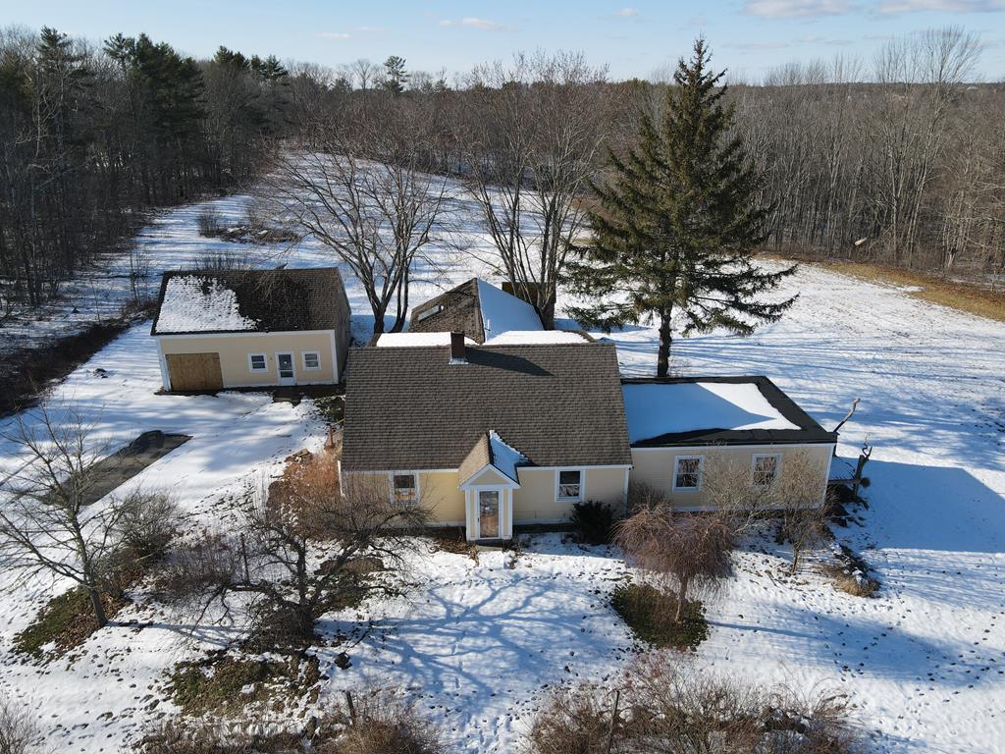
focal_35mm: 24
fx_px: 697
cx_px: 502
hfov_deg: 71.6
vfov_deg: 56.8
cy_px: 377
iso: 100
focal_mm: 4.5
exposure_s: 1/640
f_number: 2.8
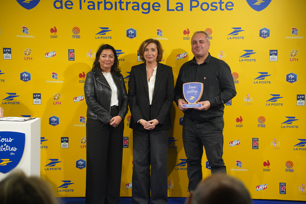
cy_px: 102
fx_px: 637
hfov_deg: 27.0
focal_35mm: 75
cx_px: 153
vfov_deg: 18.2
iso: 1250
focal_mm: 75
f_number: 5.6
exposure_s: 1/100
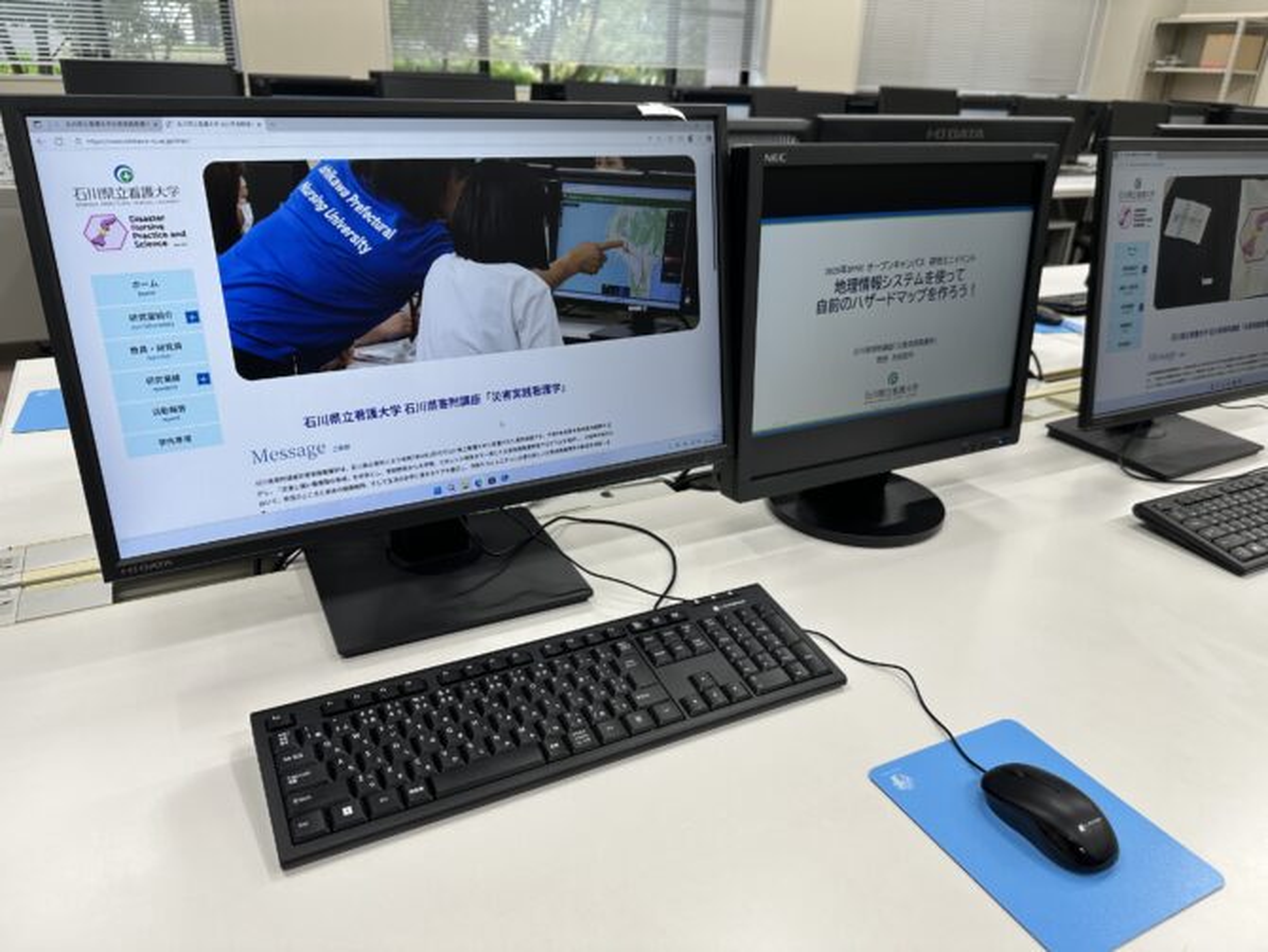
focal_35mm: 24
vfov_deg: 56.8
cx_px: 634
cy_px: 476
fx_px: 879
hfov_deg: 71.6
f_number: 1.78
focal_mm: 6.86
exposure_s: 1/121
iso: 64
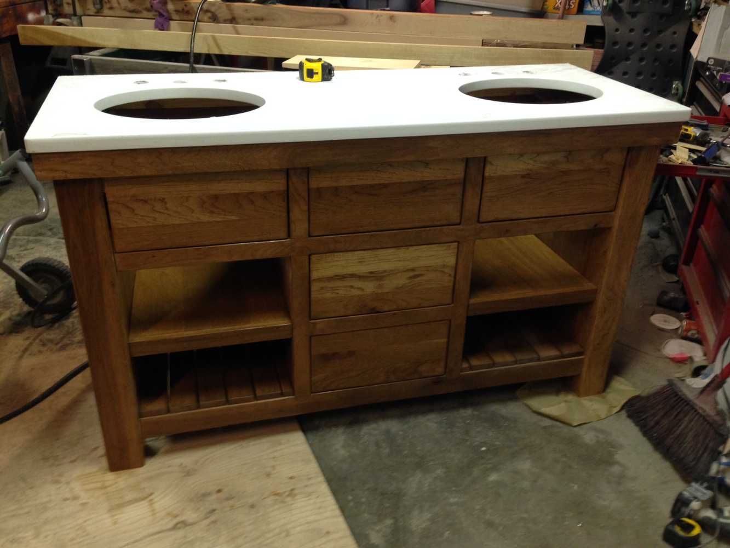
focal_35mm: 33
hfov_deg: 55.3
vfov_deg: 43.0
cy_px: 274
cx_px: 365
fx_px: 696
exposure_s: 1/20
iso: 160
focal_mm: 4.12
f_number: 2.4
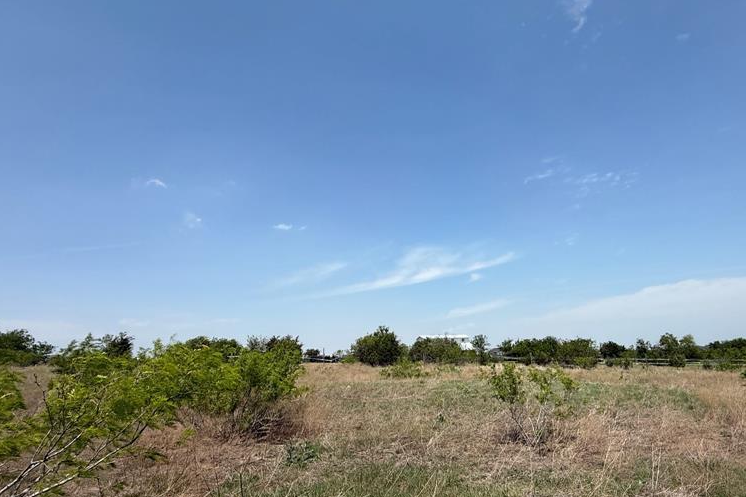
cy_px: 270
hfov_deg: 82.6
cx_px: 459
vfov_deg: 61.8
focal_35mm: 20
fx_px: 414
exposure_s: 1/3289
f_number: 2.2
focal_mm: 2.22
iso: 50
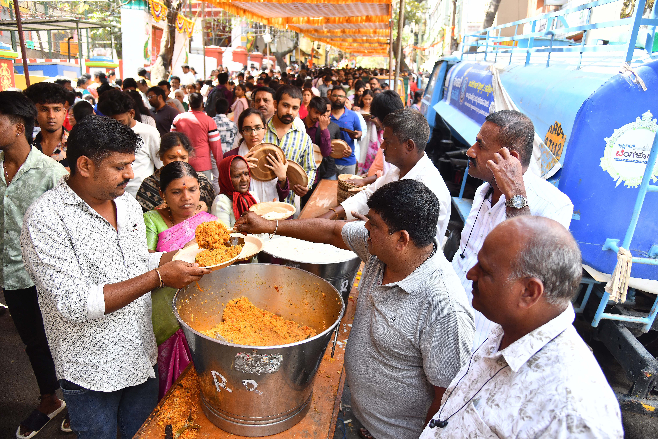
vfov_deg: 53.1
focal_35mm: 24
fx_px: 439
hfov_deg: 73.7
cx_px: 329
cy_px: 220
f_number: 4
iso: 500
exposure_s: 1/320
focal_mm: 24
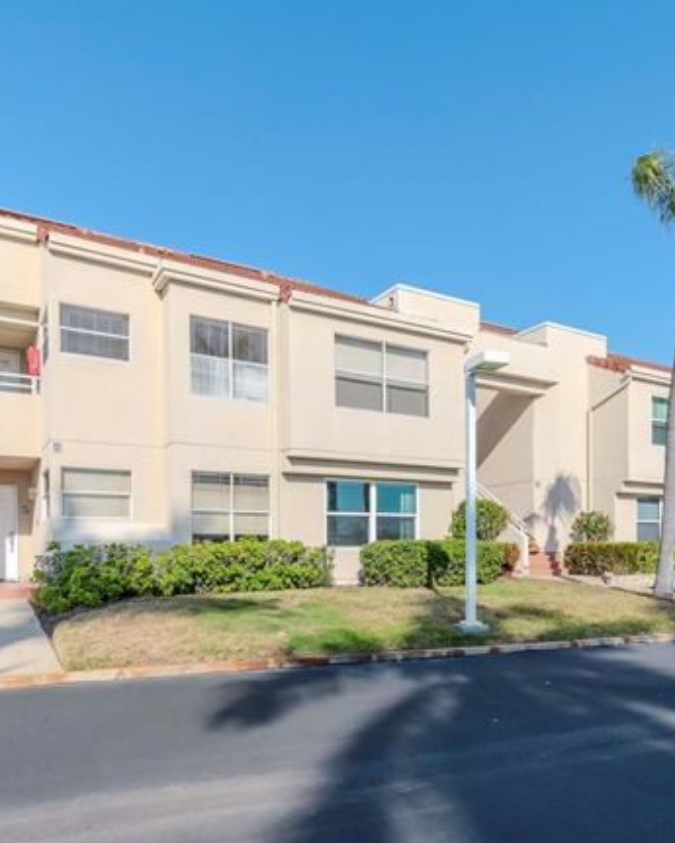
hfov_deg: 60.8
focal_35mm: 23
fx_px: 574
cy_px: 420
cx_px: 359
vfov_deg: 72.6
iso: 500
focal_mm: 10
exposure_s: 1/1600
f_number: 7.1
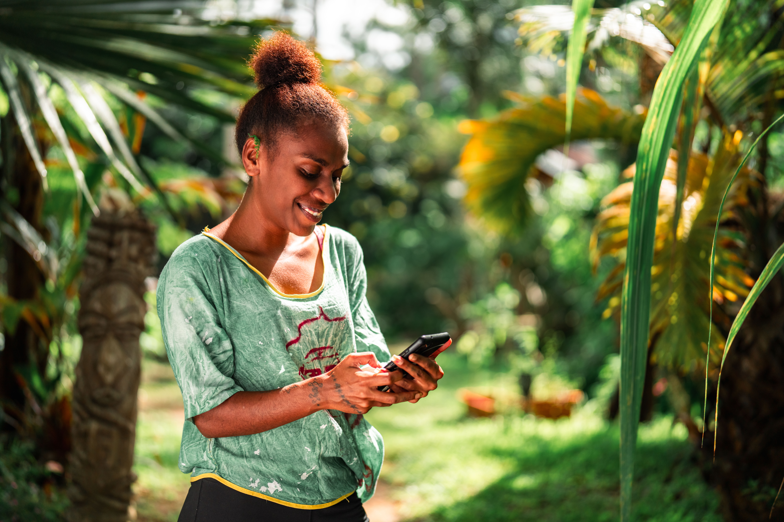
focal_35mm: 50
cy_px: 261
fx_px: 1089
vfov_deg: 27.0
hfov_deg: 39.6
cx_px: 392
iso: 250
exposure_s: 1/640
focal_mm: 50
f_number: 1.4
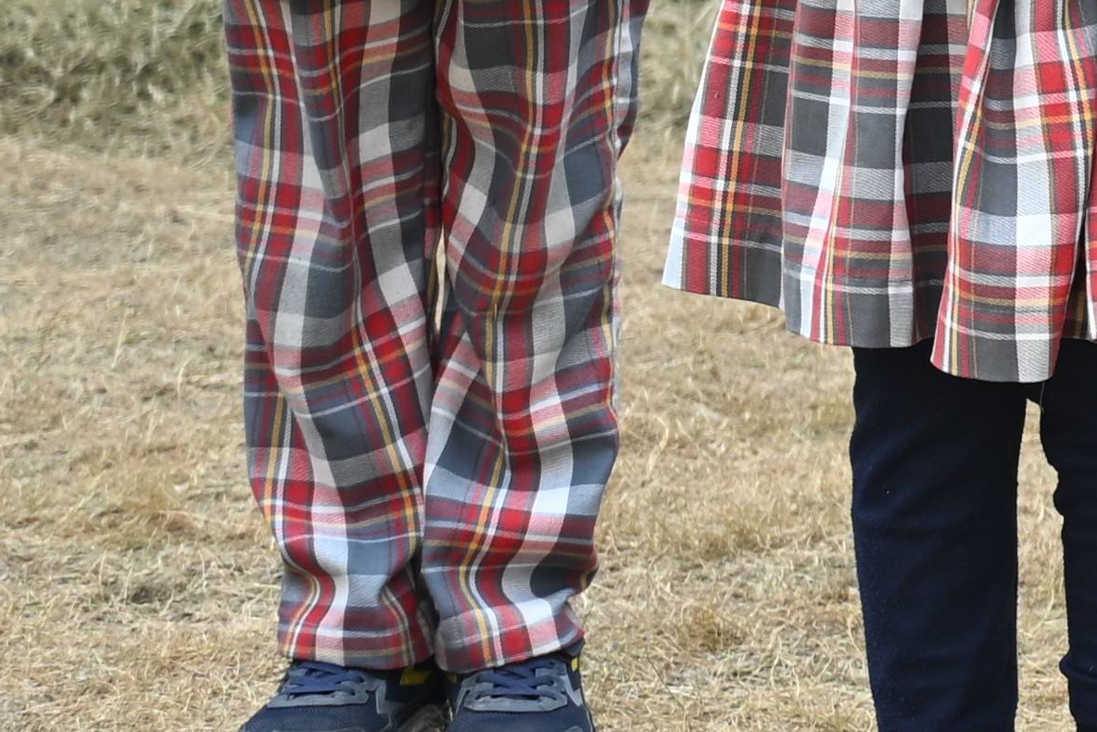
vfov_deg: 5.7
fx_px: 7315
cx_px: 2470
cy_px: -450
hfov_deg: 8.0
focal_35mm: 240
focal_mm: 47
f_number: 4
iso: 100
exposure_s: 1/125
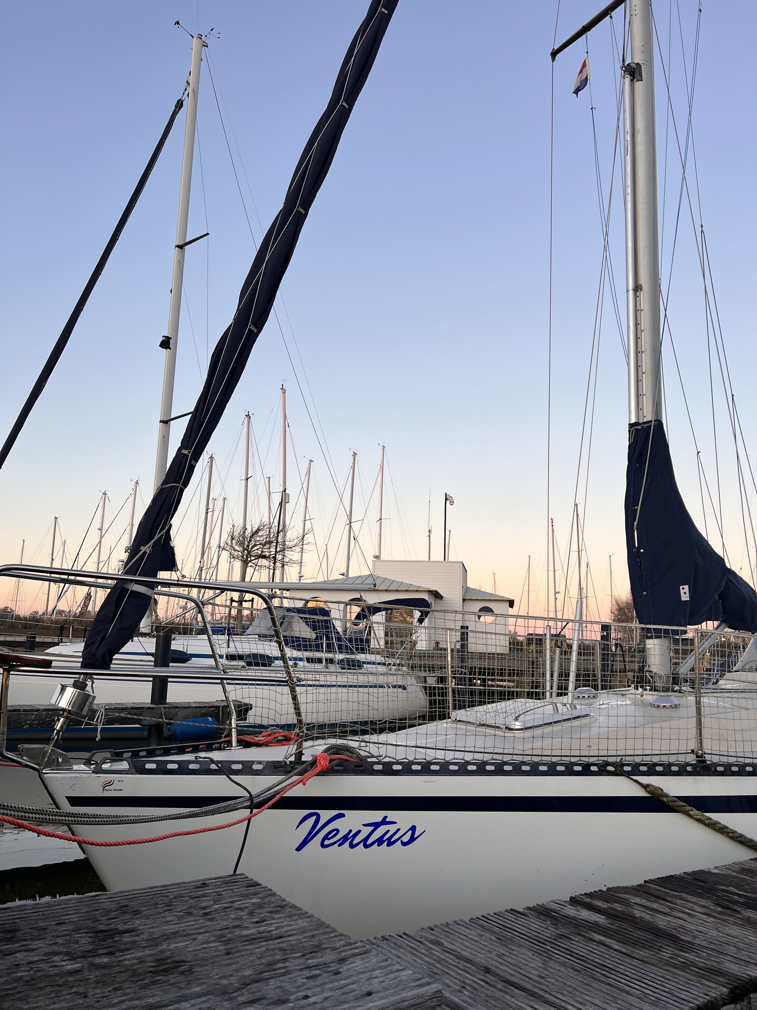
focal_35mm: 26
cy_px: 505
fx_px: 758
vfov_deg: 67.3
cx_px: 378
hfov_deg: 53.1
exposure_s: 1/443
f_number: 1.5
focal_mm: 5.7
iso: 50
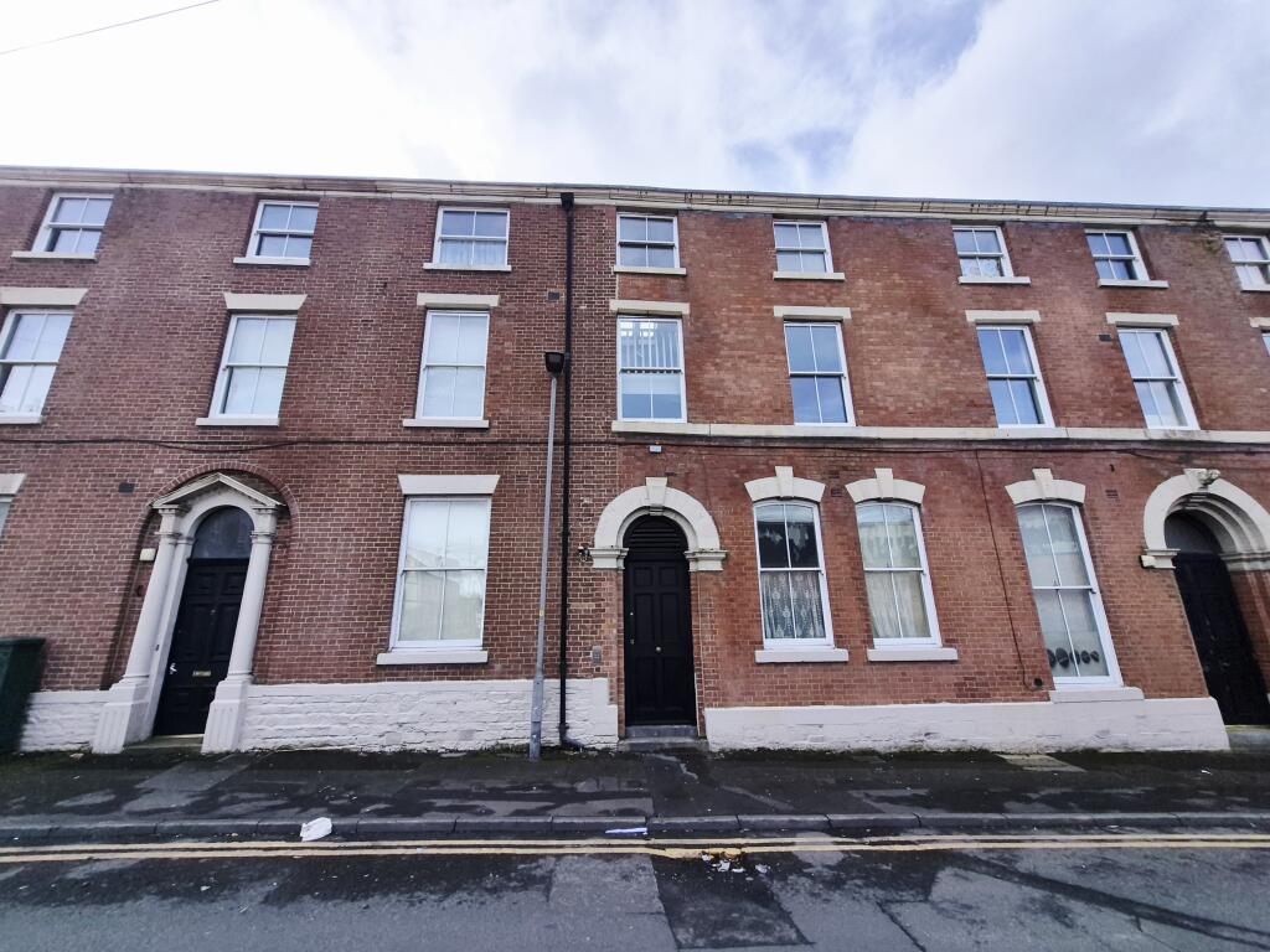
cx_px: 635
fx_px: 477
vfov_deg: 89.9
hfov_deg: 106.2
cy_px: 476
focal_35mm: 13
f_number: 2.2
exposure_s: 1/1667
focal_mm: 1.74
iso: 40
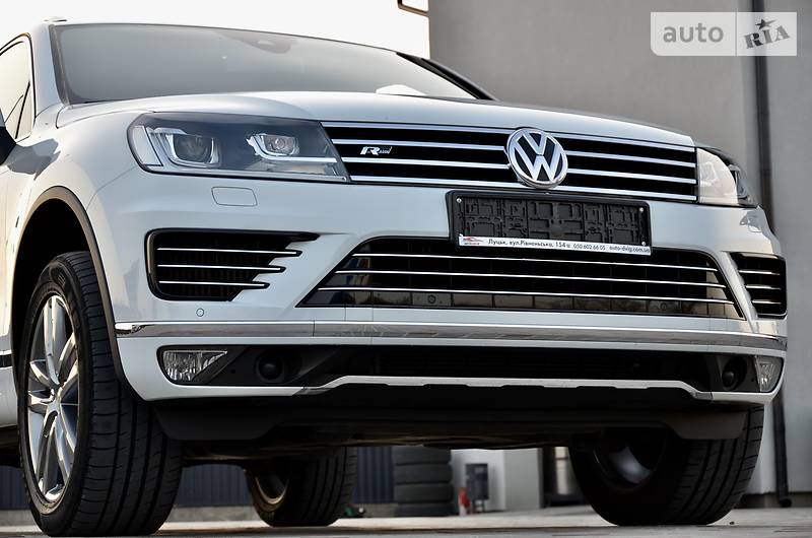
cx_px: 406
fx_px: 1958
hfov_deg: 23.4
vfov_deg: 15.6
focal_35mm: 87
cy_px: 269
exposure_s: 1/100
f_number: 5
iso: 400
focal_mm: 58
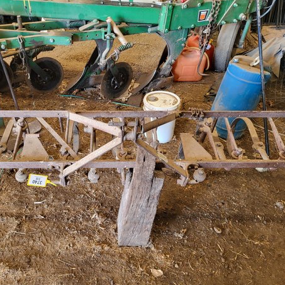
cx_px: 113
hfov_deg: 50.7
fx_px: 298
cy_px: 146
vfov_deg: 51.1
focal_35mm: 32
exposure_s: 1/40
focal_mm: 5.4
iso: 200
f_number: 1.8
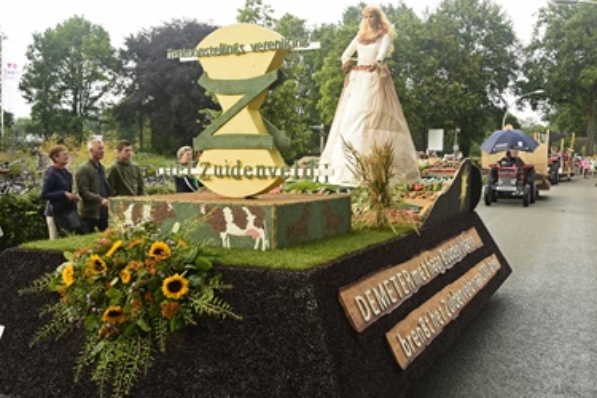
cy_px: 184
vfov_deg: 33.4
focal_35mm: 40
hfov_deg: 48.4
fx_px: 663
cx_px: 323
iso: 280
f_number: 6.3
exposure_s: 1/160
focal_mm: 20
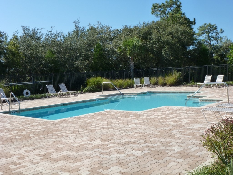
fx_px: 276
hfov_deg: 45.8
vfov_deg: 35.1
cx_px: 116
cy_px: 88
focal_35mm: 41
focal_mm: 7.4
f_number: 3.9
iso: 160
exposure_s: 1/800
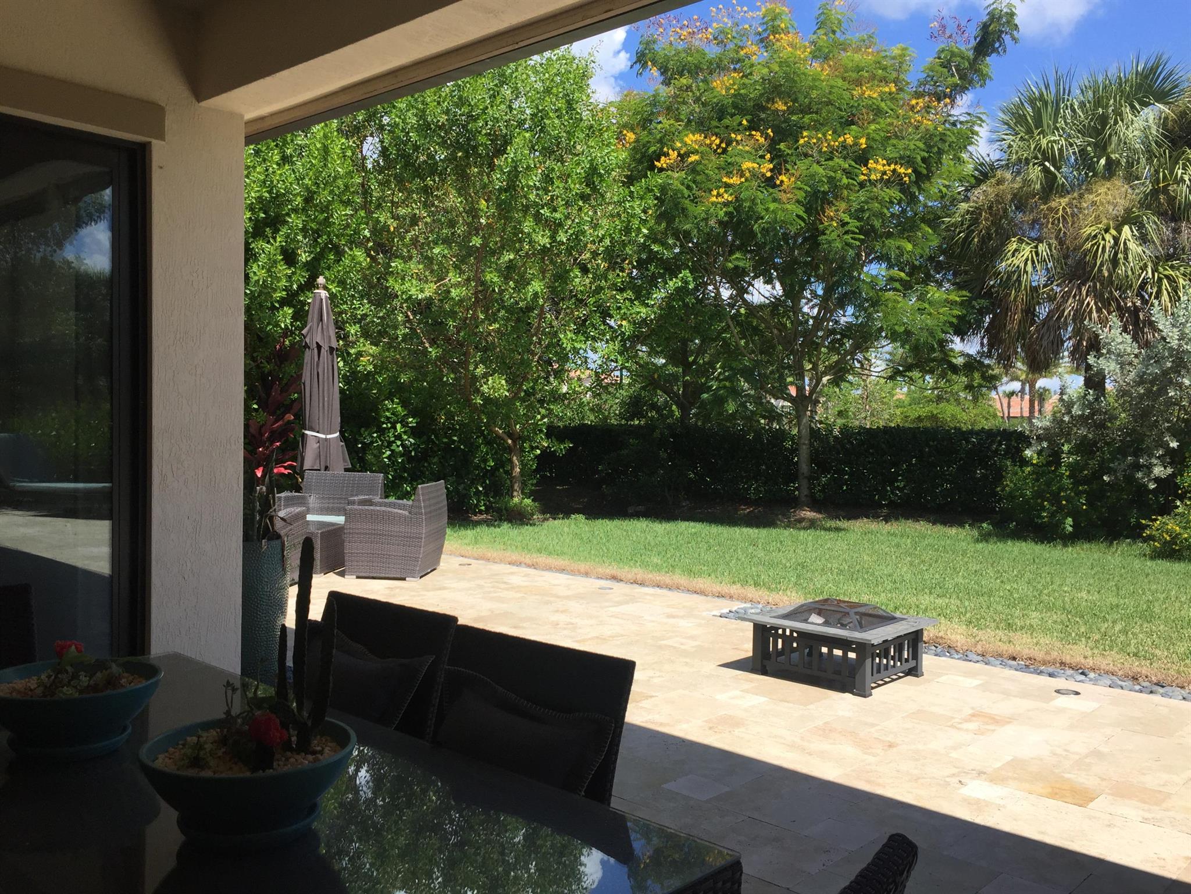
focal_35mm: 29
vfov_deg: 48.2
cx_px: 596
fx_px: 998
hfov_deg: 61.7
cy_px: 447
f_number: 2.2
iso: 32
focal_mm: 4.15
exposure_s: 1/1464
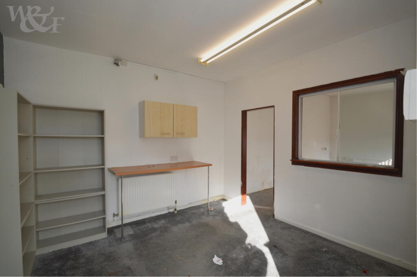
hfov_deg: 100.4
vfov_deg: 77.2
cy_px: 138
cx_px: 208
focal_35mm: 15
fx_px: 174
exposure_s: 1/125
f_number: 5.6
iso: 320
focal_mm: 10
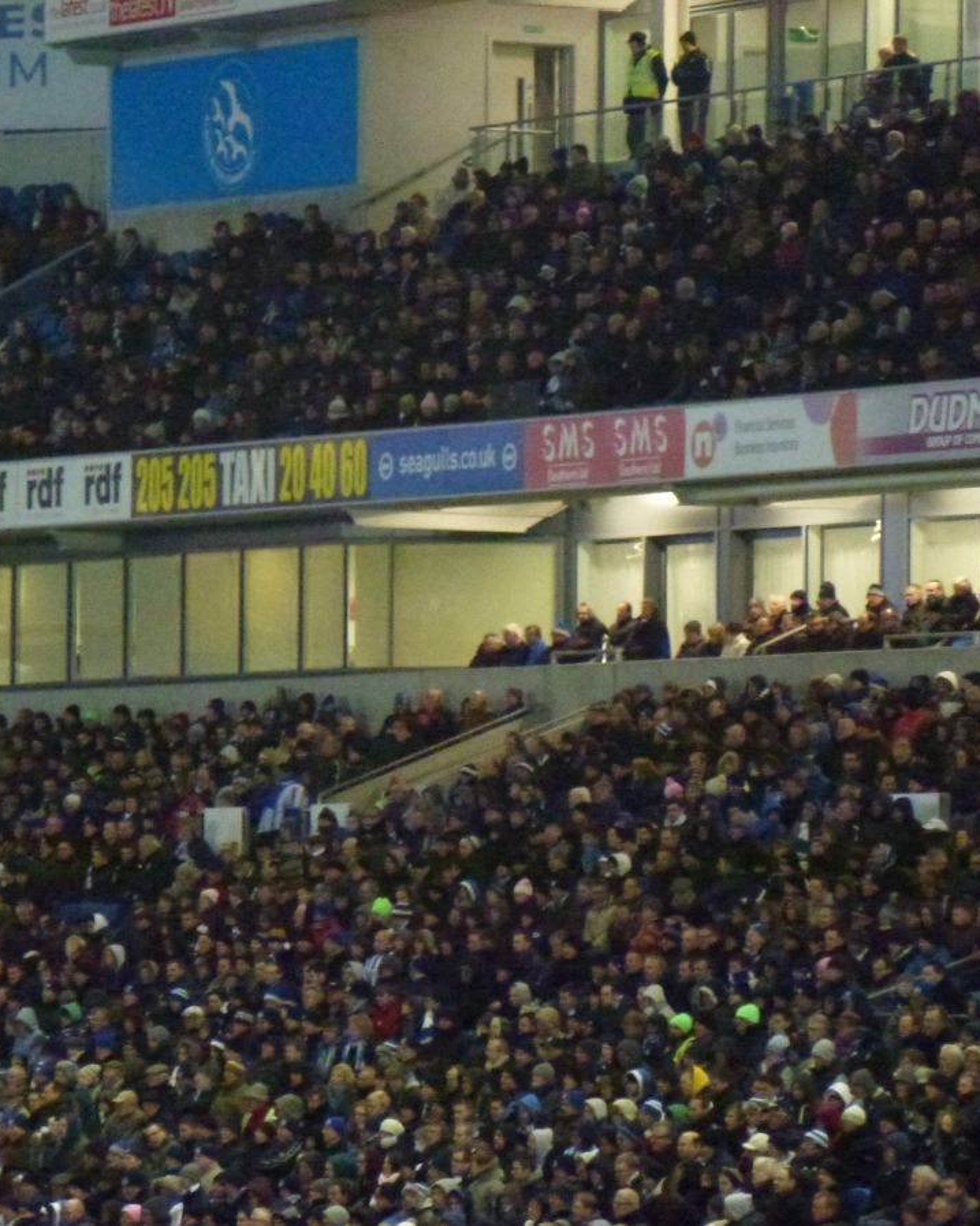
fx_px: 10991
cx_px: 526
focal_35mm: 303
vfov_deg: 6.4
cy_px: 614
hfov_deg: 5.1
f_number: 5.6
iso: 1600
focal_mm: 41.5
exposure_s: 1/30
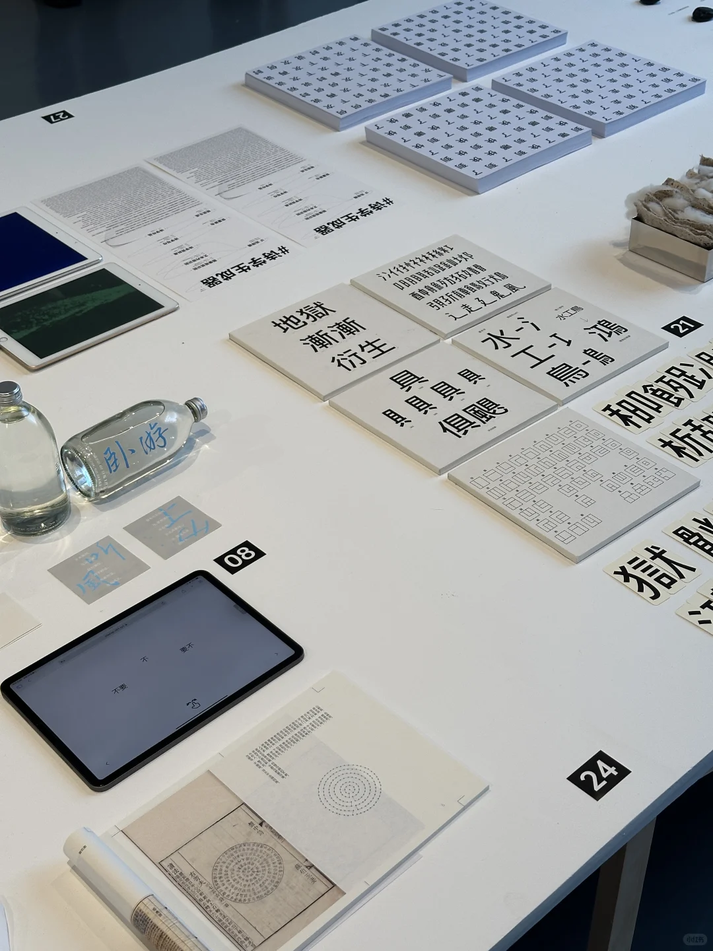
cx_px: 356
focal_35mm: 48
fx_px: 1318
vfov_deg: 39.7
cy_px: 476
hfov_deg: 30.3
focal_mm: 6.86
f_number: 1.78
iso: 64
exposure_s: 1/242
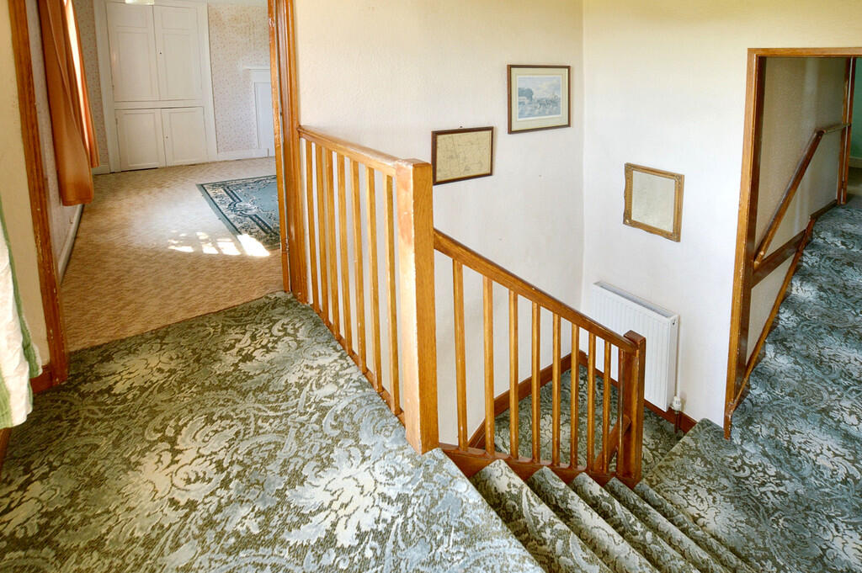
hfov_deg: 100.4
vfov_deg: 77.2
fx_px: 359
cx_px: 431
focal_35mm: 15
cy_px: 286
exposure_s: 1/15
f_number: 8
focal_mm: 10
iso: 450
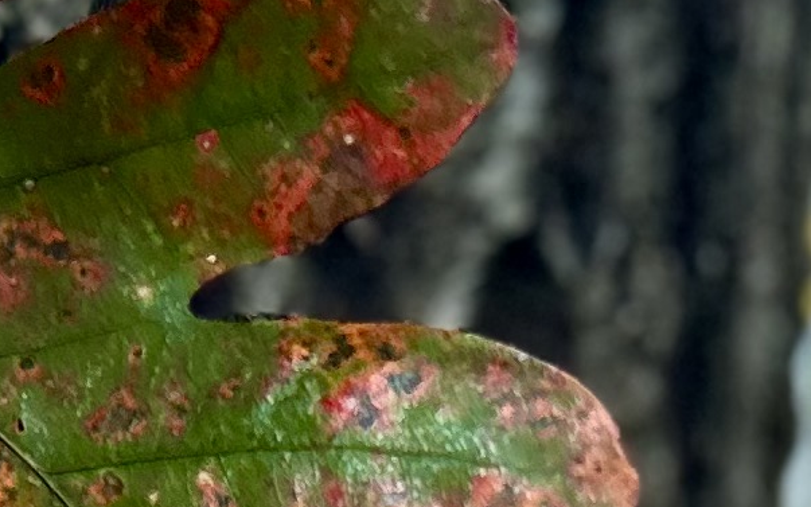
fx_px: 3758
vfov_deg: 7.4
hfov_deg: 11.2
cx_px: -781
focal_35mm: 170
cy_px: 1054
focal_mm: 6.86
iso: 250
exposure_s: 1/60
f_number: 1.78
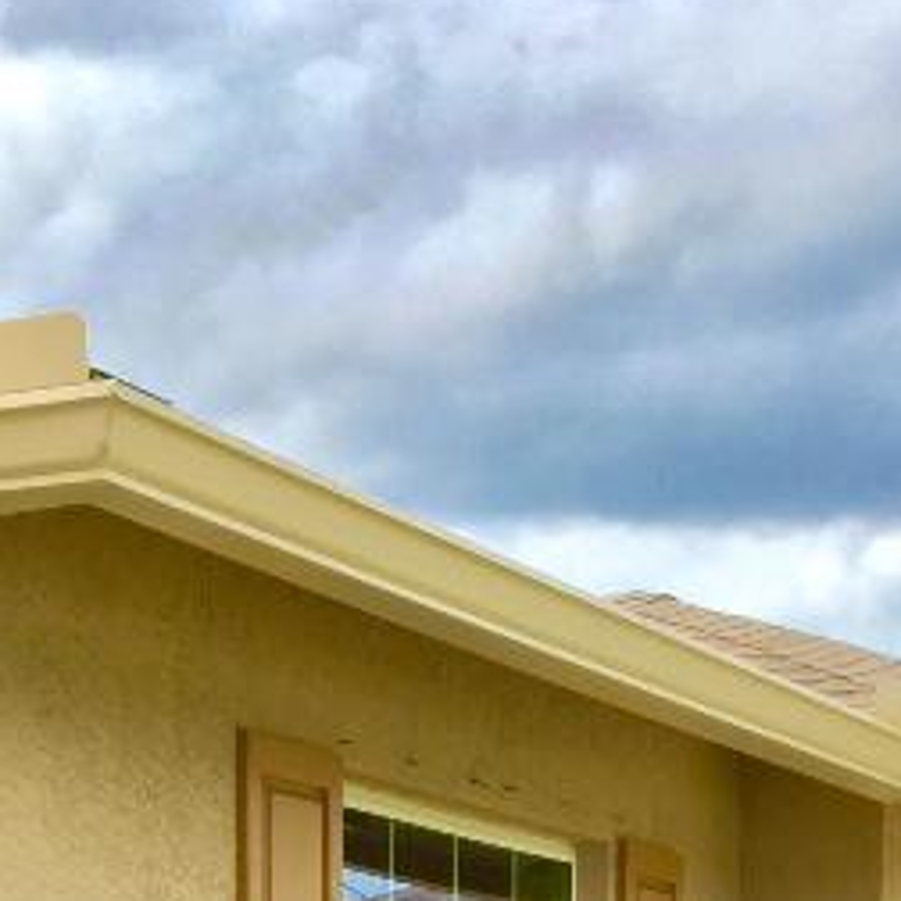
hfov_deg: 16.7
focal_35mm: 104
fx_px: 3063
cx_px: 447
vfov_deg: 15.7
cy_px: 1237
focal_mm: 4.15
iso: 25
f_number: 2.2
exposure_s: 1/699
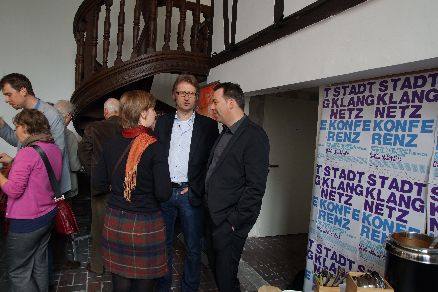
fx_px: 310
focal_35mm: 26
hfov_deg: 70.4
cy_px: 146
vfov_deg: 50.4
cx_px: 219
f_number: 5.6
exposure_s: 1/15
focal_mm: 17
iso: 400
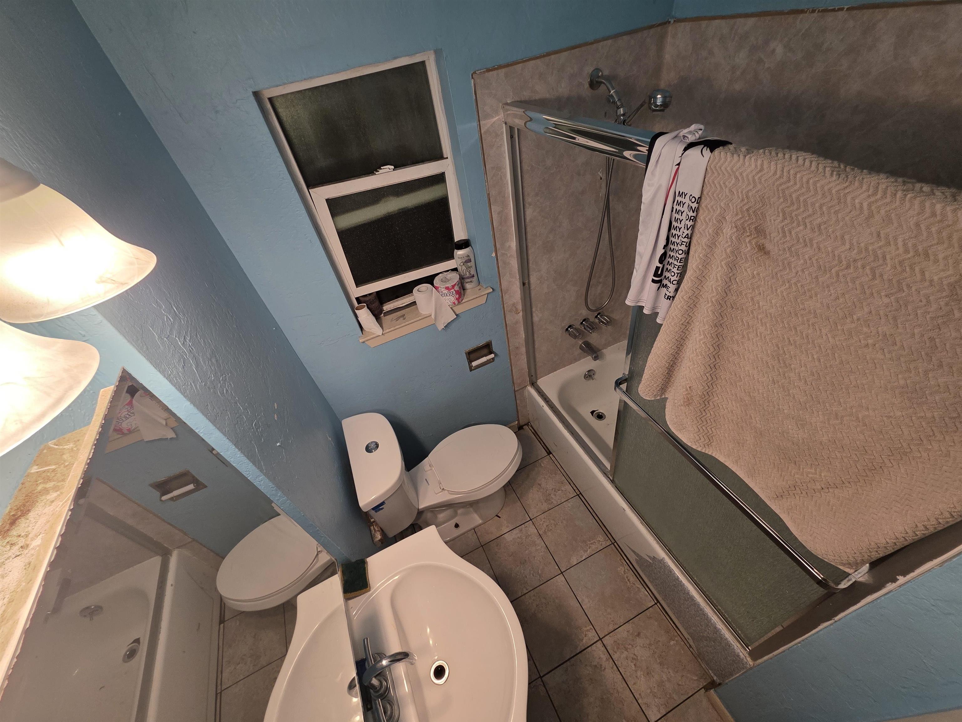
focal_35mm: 13
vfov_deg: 89.9
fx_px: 361
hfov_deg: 106.2
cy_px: 361
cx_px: 481
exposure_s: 1/120
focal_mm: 2.2
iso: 100
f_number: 1.9
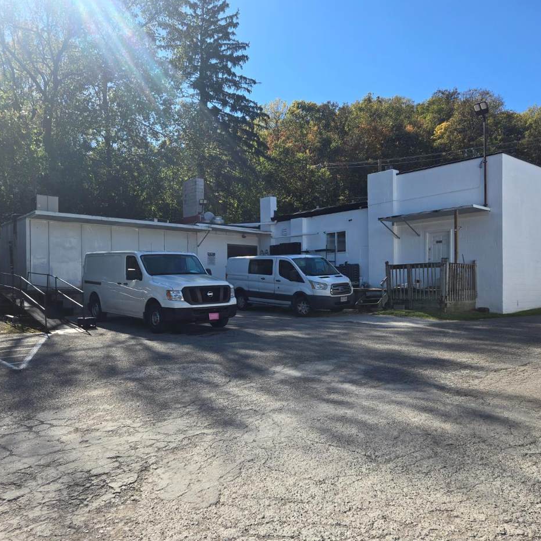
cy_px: 277
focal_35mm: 28
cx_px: 274
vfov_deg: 57.3
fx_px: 495
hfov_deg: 57.3
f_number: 1.8
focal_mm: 5.4
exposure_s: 1/1525
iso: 25
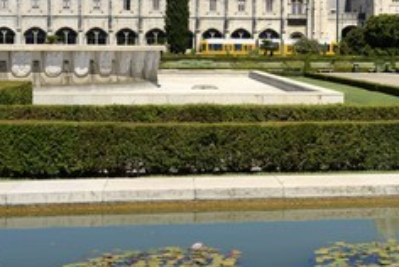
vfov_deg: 17.0
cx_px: 350
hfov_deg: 24.7
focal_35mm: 80
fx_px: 888
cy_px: 49
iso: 100
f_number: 9
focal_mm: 45
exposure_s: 1/250
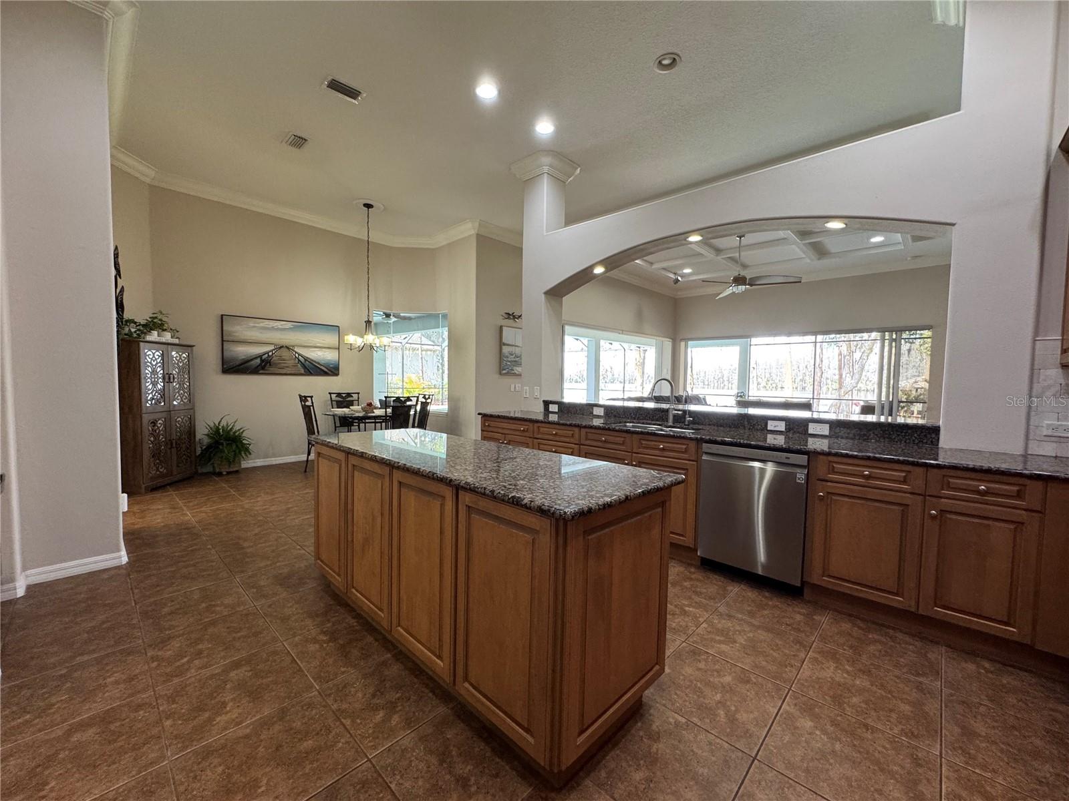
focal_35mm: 14
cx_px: 534
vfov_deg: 85.7
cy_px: 400
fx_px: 432
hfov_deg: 102.1
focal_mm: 2.22
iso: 250
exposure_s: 1/120
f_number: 2.2
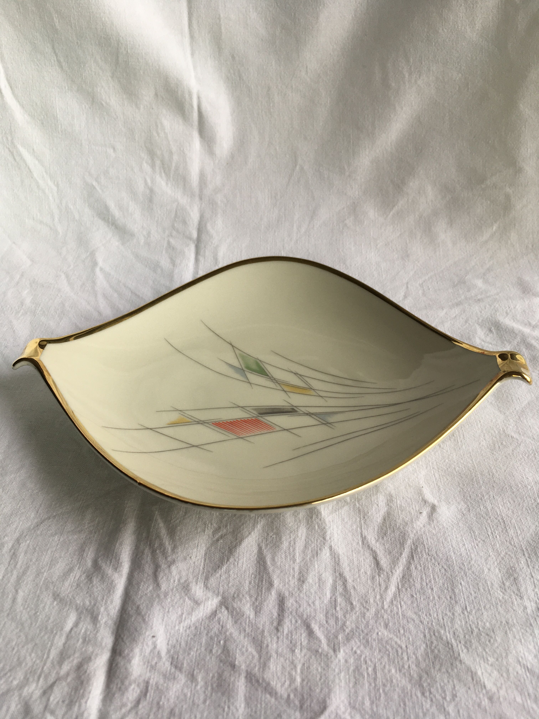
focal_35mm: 29
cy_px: 360
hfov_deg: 48.2
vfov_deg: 61.7
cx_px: 270
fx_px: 602
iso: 25
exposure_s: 1/60
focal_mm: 4.15
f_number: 2.2
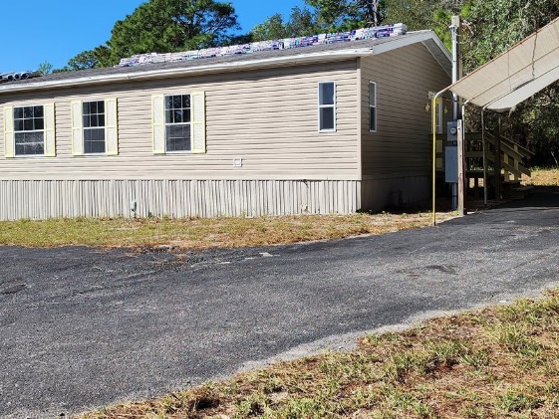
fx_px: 678
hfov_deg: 44.7
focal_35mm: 42
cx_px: 241
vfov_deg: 34.3
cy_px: 170
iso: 12
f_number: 1.8
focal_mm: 6.4
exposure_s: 1/919
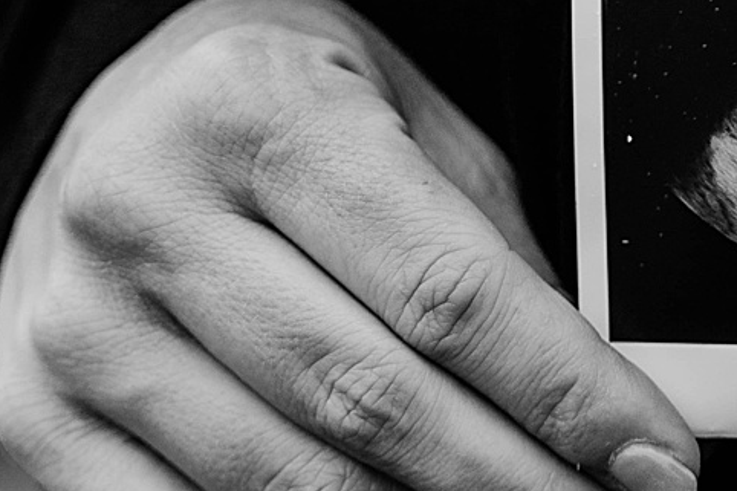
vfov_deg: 7.3
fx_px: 3806
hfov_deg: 11.0
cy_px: -167
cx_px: 641
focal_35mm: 186
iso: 250
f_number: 2.8
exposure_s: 1/320
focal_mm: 56
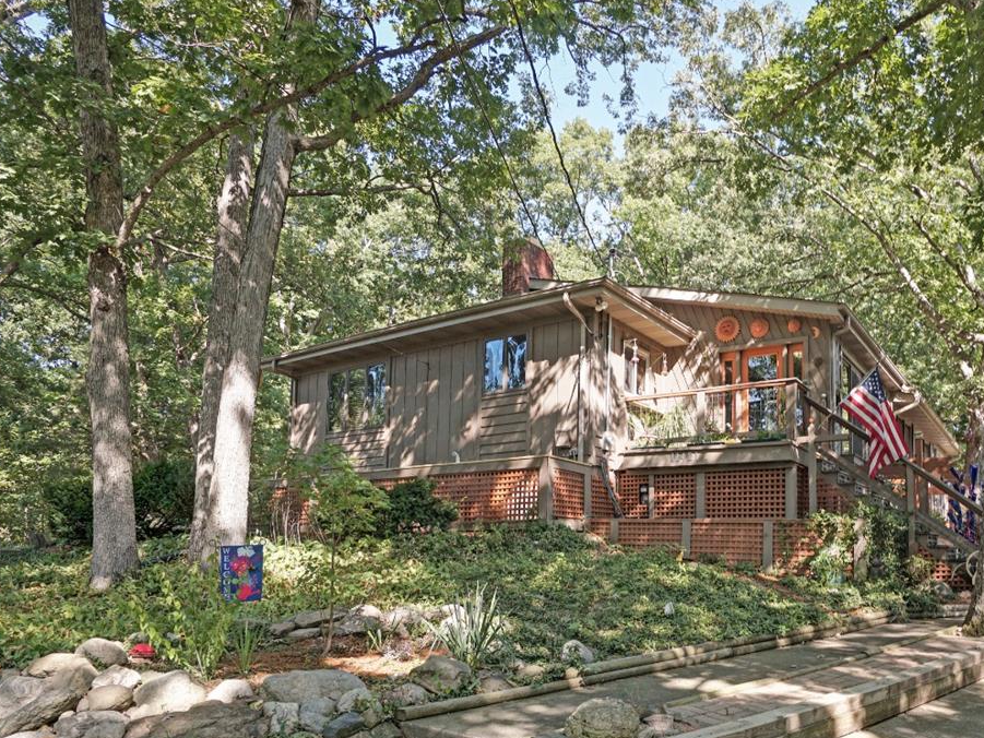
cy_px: 522
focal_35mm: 24
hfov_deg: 69.8
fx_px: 682
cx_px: 645
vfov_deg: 55.0
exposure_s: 1/60
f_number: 6.3
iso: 100
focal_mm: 10
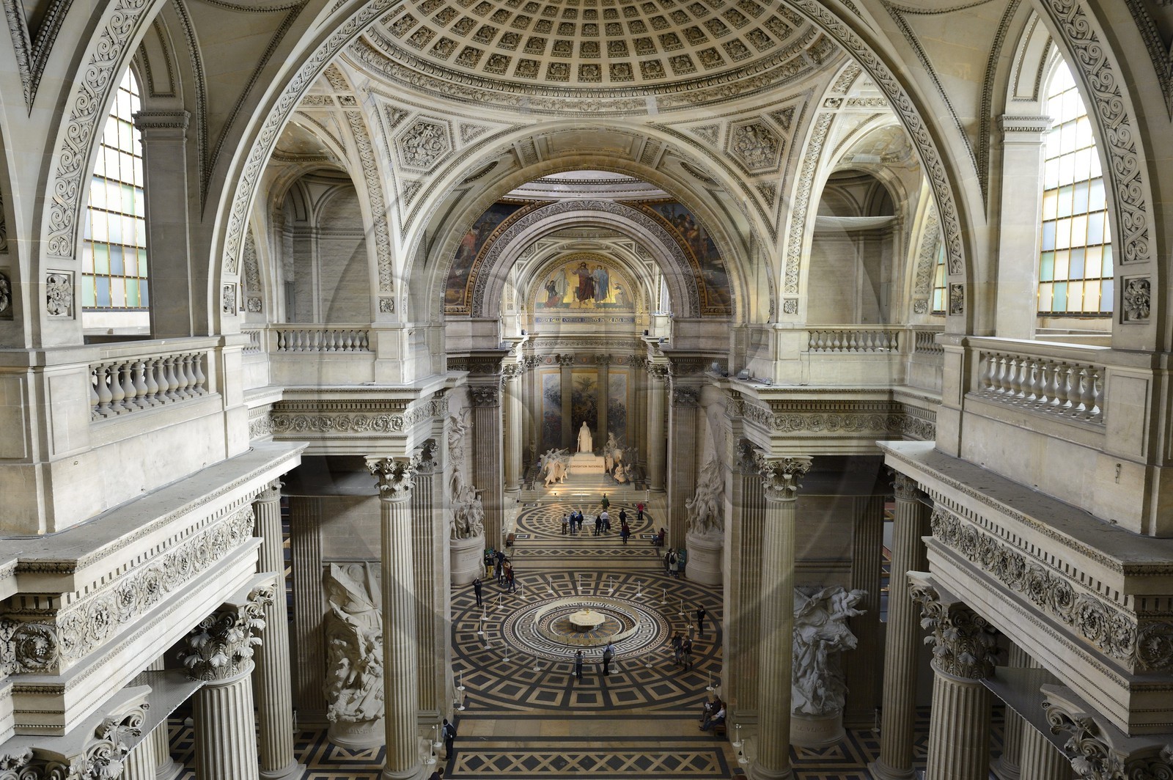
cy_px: 390
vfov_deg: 53.1
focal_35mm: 24
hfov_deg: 73.8
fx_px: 781
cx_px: 586
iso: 800
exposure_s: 1/60
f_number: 5.6
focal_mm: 24
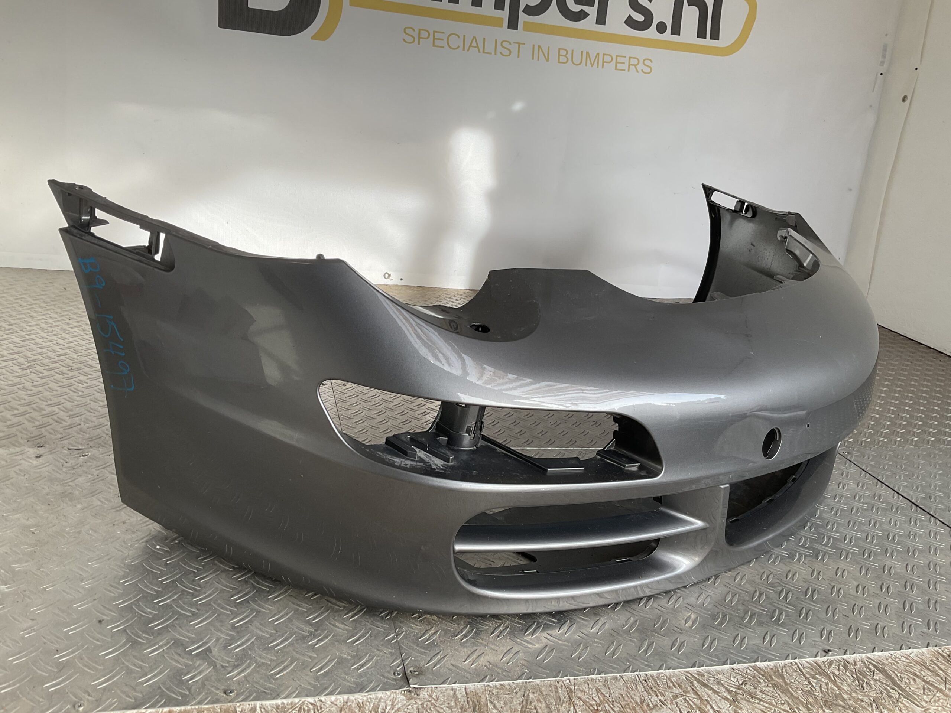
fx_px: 797
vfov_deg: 48.2
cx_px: 476
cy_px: 356
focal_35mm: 29
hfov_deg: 61.7
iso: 16
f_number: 1.8
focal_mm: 3
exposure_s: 1/167
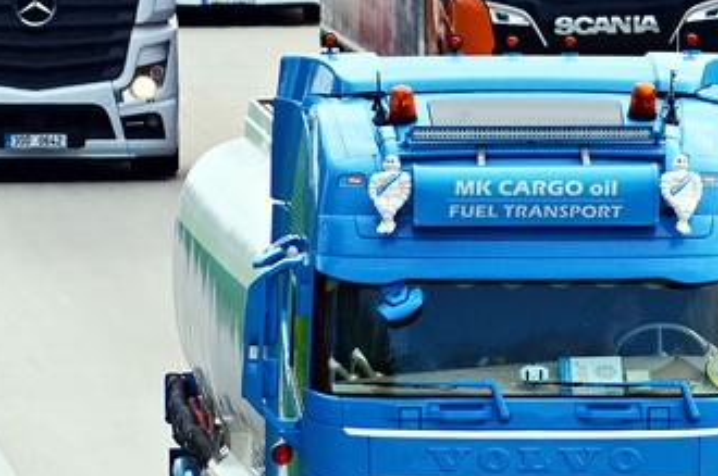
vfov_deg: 1.3
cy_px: 398
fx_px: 20274
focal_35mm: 1018
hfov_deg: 2.0
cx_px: 335
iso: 800
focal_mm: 280
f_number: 9
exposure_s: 1/1600
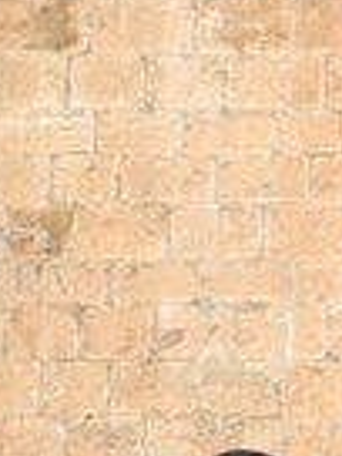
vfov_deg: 10.9
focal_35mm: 177
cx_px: 563
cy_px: 575
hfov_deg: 8.2
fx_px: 2332
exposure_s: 1/100
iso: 100
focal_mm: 9.7
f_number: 3.2
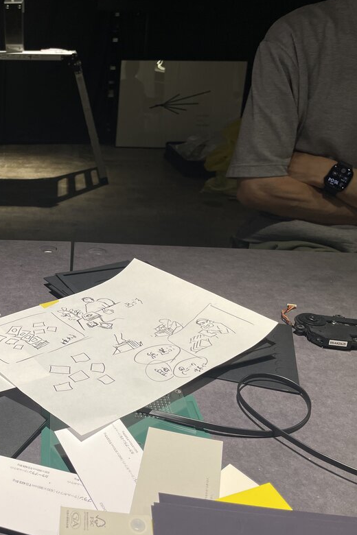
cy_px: 271
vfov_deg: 51.9
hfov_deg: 33.9
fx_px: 550
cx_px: 32
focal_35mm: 37
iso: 32
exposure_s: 1/326
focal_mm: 4.2
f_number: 1.6
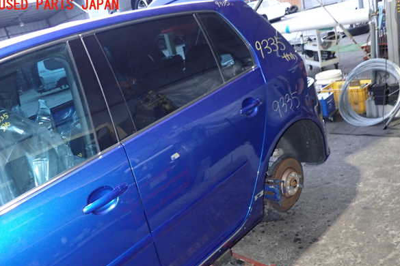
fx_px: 356
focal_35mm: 32
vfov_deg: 41.0
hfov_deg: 58.7
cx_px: 200
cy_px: 150
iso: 800
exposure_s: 1/30
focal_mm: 5.4
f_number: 2.3
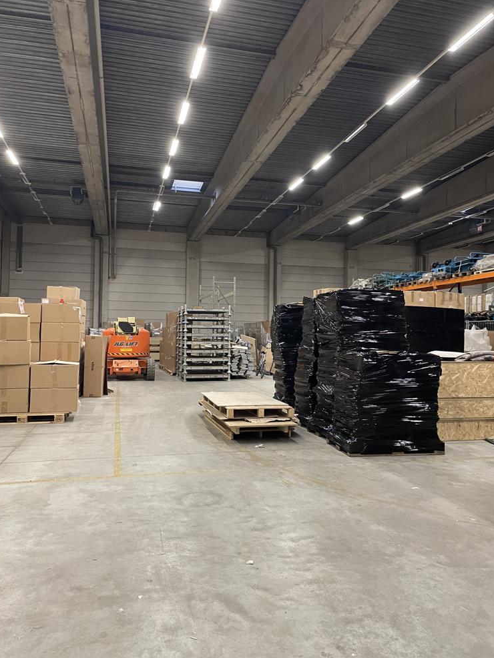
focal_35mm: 27
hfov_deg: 51.4
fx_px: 514
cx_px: 240
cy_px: 317
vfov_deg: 65.3
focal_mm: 4.2
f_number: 1.6
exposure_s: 1/33
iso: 400
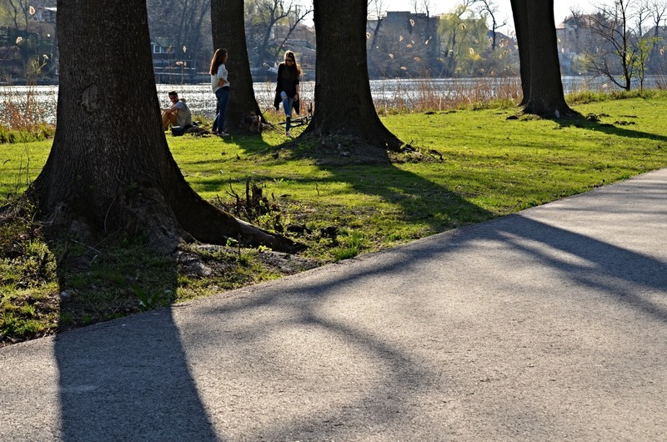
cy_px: 221
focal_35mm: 82
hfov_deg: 24.7
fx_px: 1525
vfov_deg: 16.5
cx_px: 334
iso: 200
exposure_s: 1/320
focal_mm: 55
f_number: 9
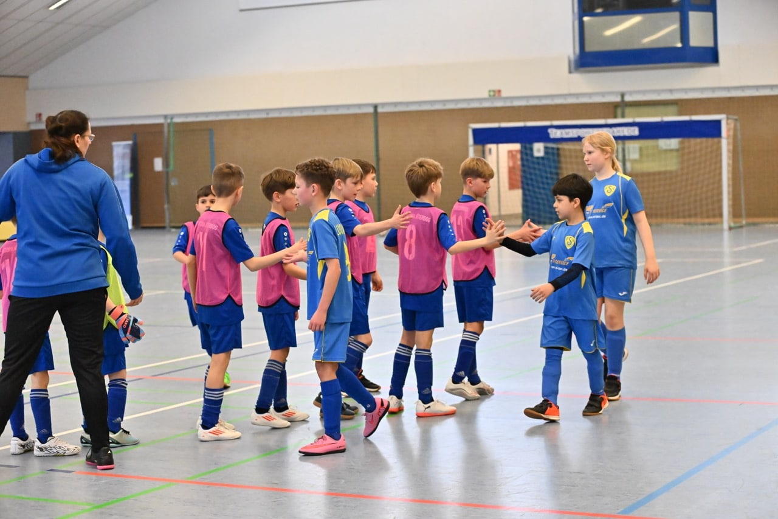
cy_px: 260
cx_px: 389
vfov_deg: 18.2
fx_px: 1621
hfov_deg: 27.0
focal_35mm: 75
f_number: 3.5
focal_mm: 75
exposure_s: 1/1000
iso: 8000
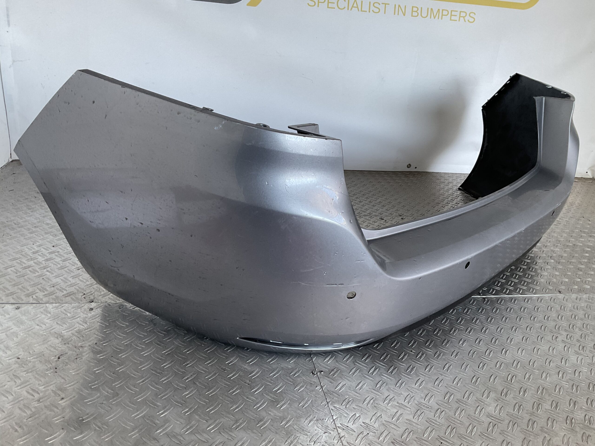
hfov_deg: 61.7
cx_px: 298
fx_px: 498
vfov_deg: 48.2
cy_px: 223
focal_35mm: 29
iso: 64
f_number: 1.8
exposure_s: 1/120
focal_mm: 3
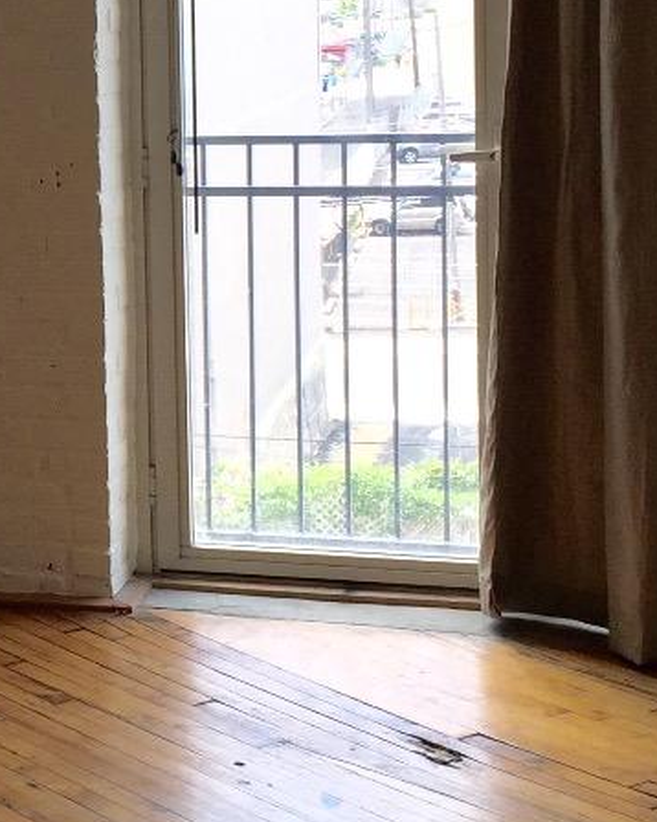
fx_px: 2213
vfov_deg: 20.8
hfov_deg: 15.9
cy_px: 185
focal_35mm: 91
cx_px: -229
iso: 32
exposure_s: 1/275
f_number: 2.2
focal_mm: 4.15
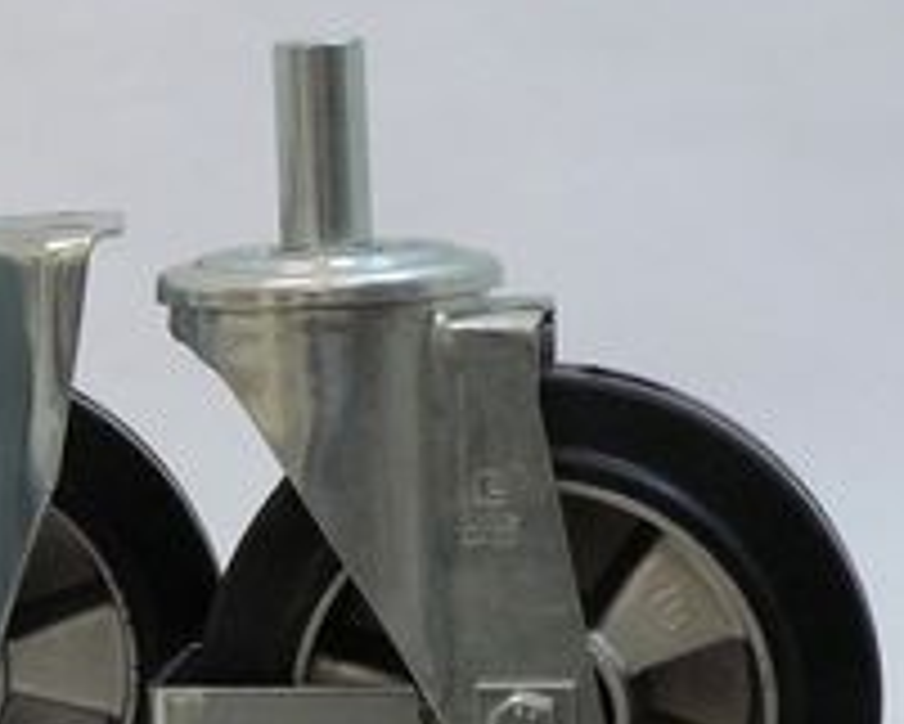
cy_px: 639
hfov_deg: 13.7
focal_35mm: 138
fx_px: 3694
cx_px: -76
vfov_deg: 11.1
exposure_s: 1/100
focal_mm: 12.1
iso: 320
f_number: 2.8
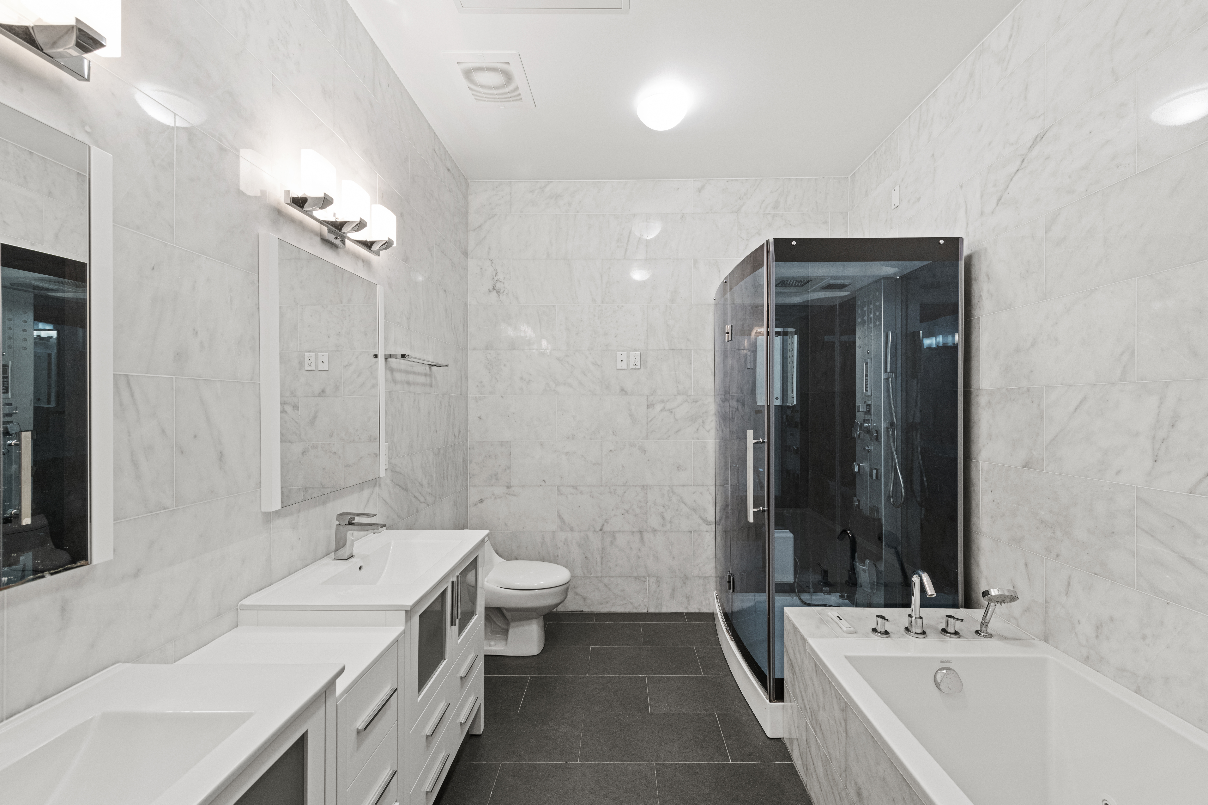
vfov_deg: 81.2
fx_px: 470
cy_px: 402
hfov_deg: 104.3
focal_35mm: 14
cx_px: 604
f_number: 8
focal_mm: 14
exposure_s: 1/3
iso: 320
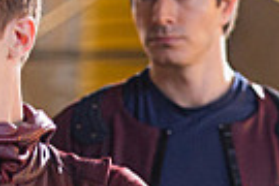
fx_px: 4704
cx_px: 513
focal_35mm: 607
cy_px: 374
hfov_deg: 3.4
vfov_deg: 2.3
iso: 1250
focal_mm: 105
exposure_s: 1/160
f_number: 2.8
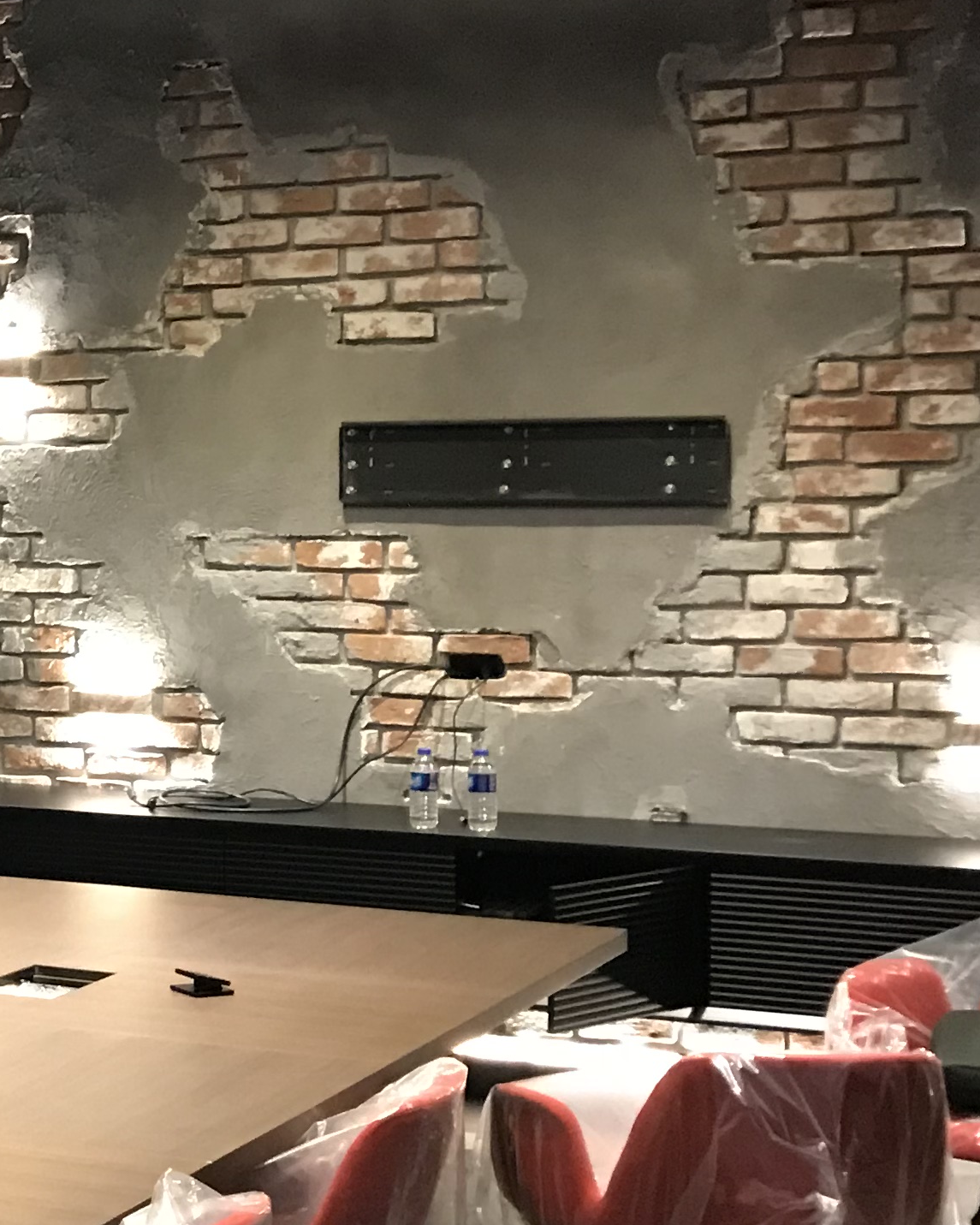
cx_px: -456
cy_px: 616
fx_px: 2791
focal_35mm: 77
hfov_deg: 17.9
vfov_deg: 24.7
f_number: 1.8
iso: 100
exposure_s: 1/10
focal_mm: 3.99
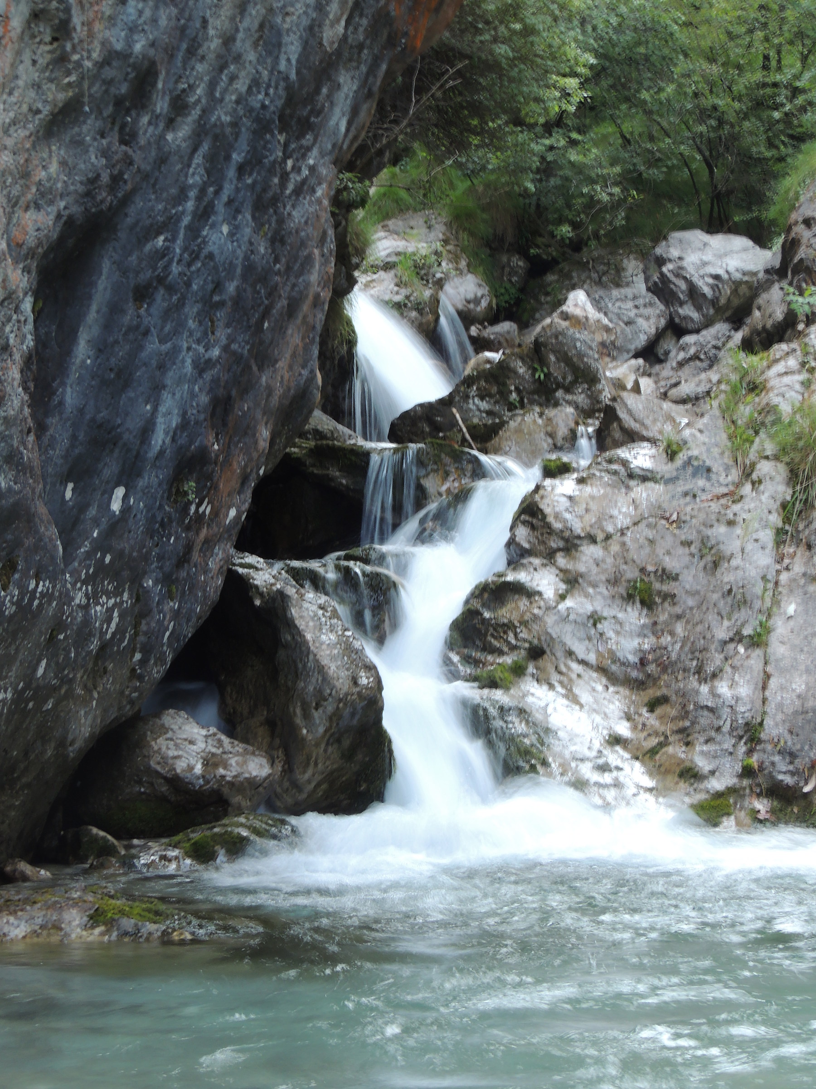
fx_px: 2357
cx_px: 408
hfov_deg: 19.6
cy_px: 544
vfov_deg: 26.0
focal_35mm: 75
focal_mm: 13.3
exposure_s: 1/4
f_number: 7.8
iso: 100
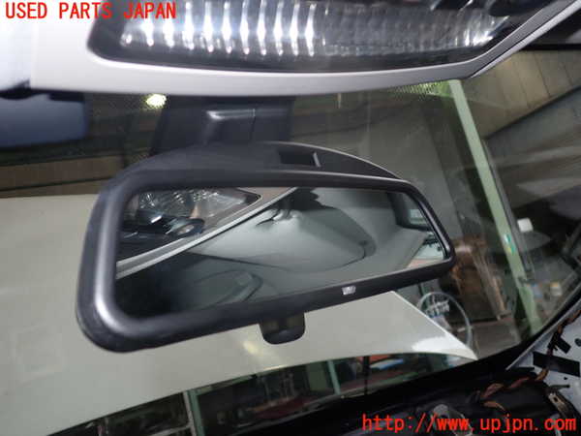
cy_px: 218
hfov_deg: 60.0
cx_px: 290
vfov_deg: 46.8
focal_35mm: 30
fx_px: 504
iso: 200
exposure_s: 1/30
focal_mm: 5.4
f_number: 6.3
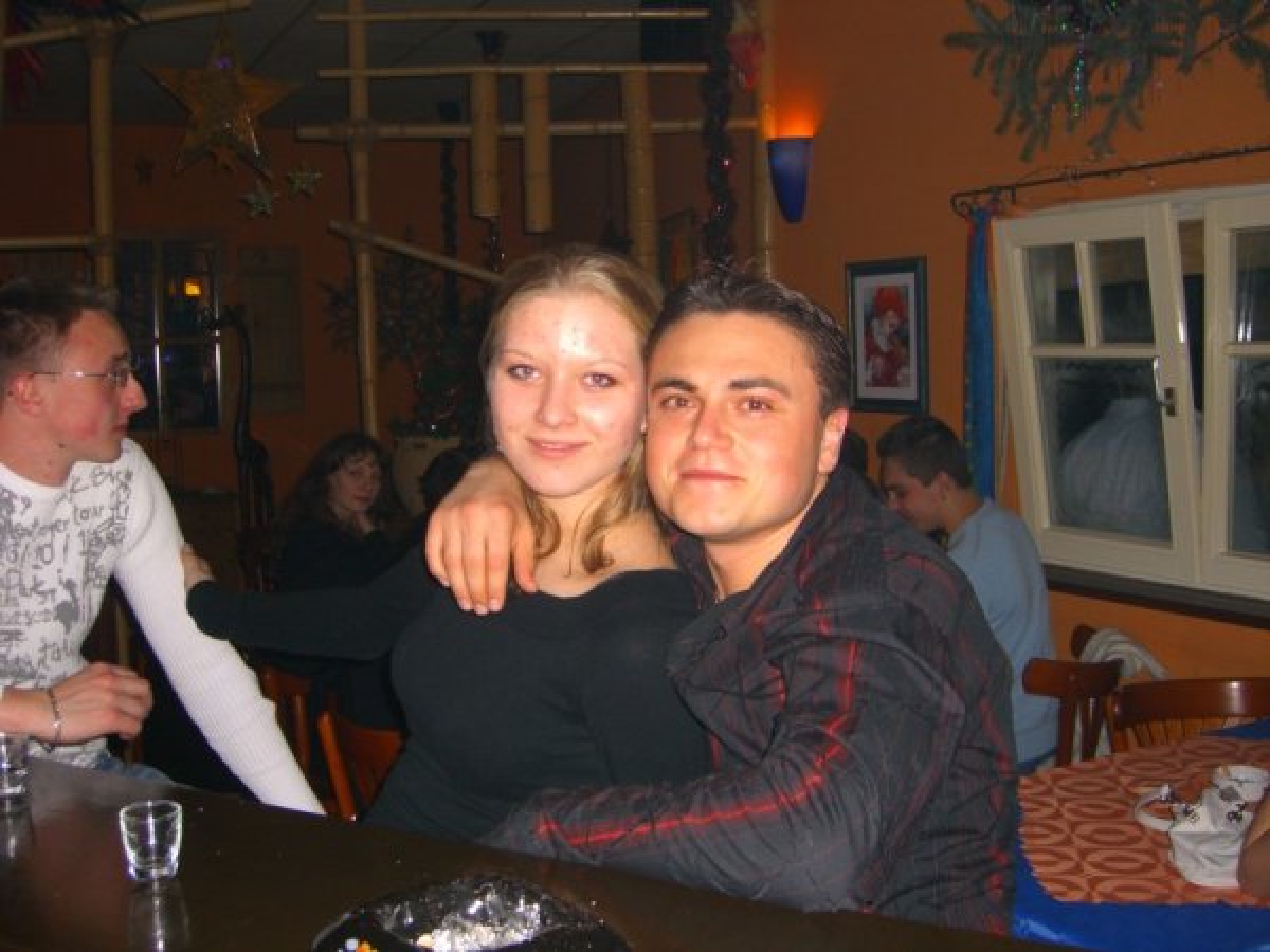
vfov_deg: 37.7
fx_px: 1394
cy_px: 476
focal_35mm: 38
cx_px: 635
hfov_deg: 49.0
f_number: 2.8
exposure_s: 1/60
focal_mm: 7.9
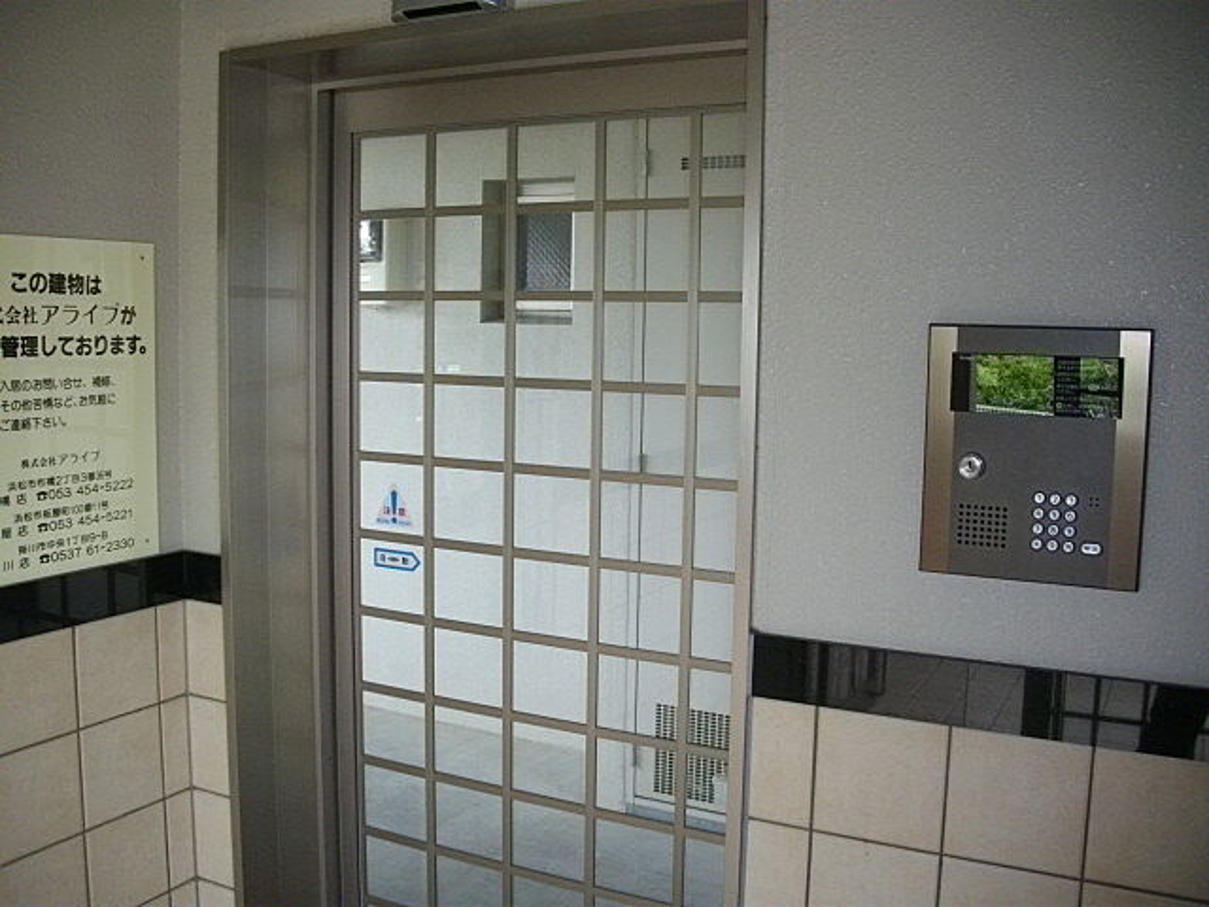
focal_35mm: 37
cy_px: 454
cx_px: 604
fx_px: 1292
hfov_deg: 50.1
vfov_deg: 38.7
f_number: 2.8
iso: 175
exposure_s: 1/125
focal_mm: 6.2
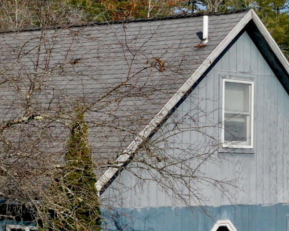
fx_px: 1044
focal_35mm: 122
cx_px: 333
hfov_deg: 15.3
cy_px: 202
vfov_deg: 12.6
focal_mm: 10.26
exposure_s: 1/80
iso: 100
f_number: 4
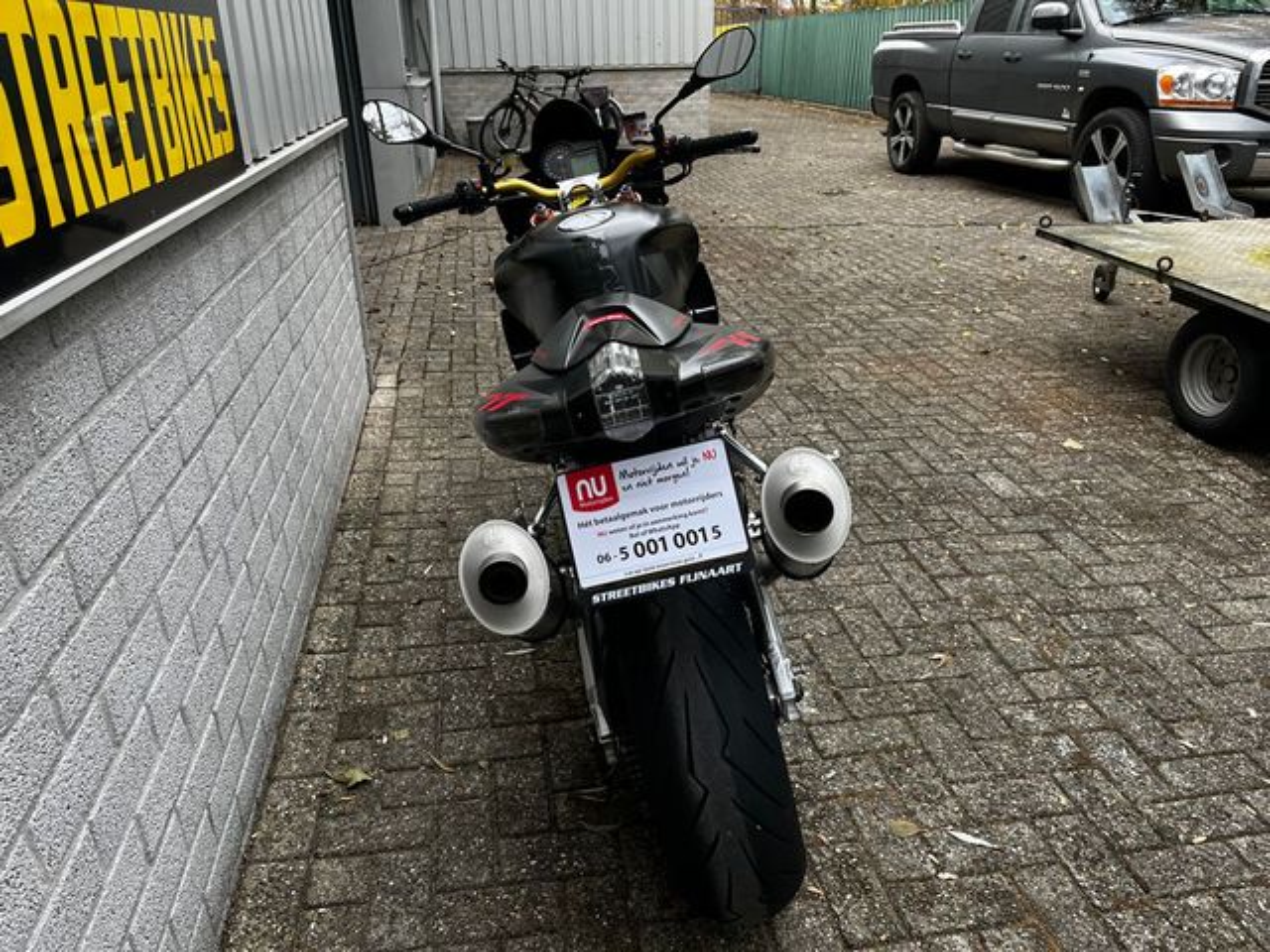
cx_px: 635
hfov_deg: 67.3
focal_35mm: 26
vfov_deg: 53.1
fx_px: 954
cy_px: 476
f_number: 1.6
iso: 64
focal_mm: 5.1
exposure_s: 1/122
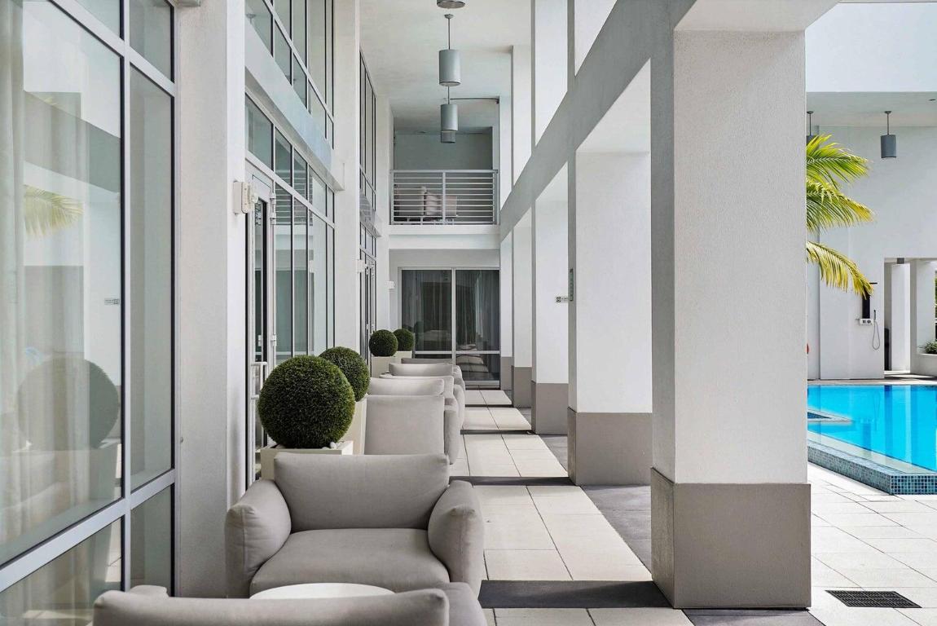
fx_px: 1172
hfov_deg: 43.6
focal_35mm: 45
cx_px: 468
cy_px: 313
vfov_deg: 29.9
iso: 50
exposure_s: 1/200
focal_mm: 30
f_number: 5
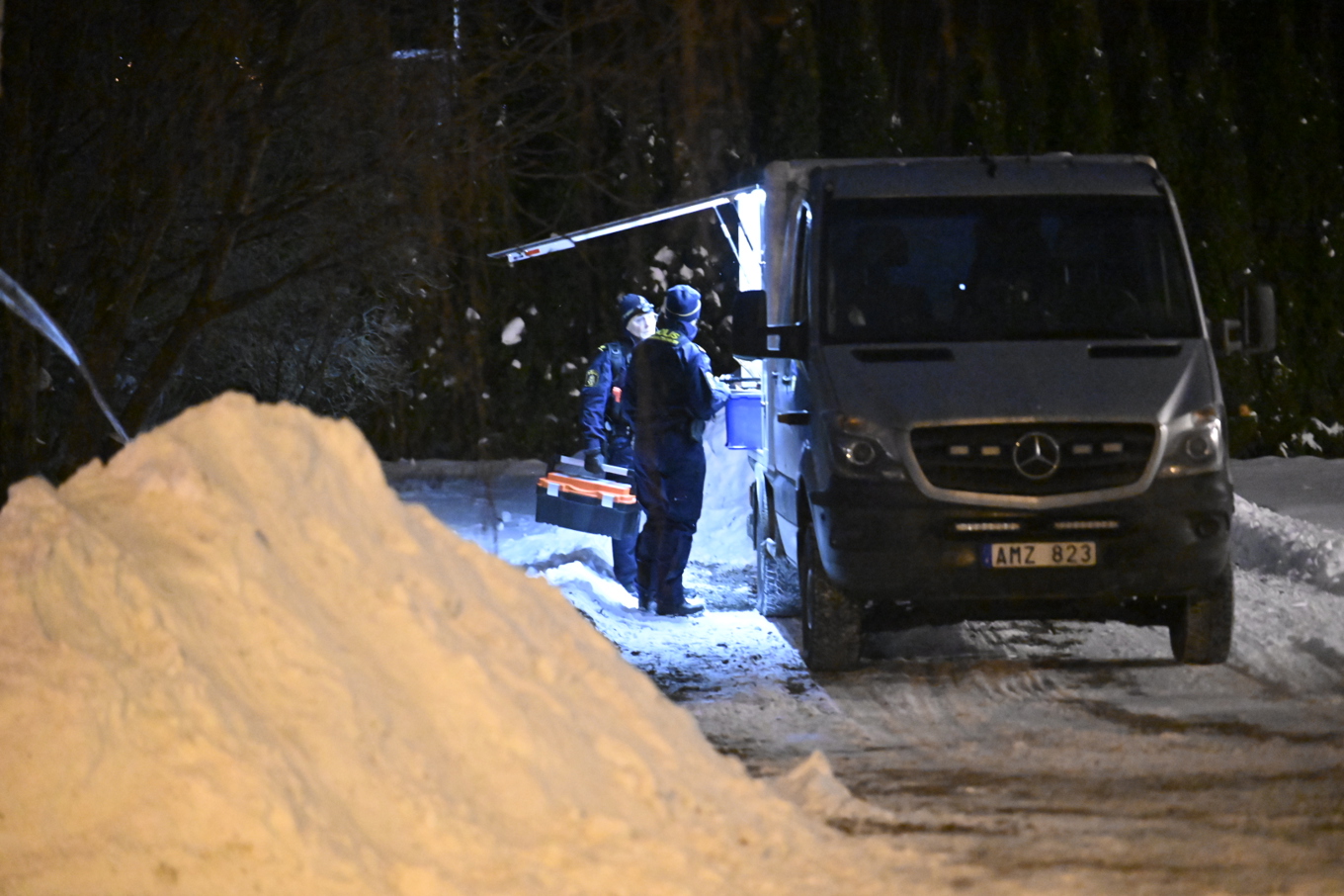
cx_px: 672
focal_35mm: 150
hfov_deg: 13.7
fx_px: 5598
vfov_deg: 9.1
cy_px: 448
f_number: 2.8
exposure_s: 1/50
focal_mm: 150
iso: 25600
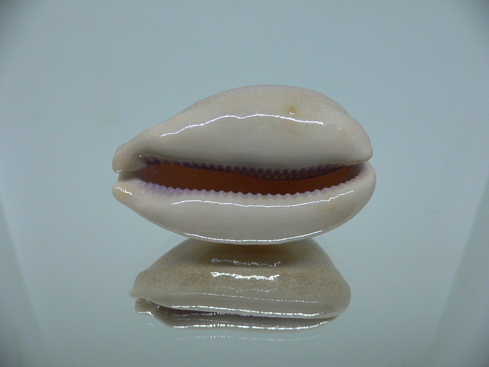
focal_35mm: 35
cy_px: 184
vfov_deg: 40.7
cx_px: 244
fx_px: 494
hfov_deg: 52.6
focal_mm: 4.6
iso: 200
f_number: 2.8
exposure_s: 1/60
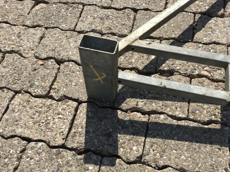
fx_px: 232
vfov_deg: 40.6
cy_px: 94
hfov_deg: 52.6
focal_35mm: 35
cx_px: 117
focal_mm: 3.3
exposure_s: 1/1431
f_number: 2.4
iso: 25
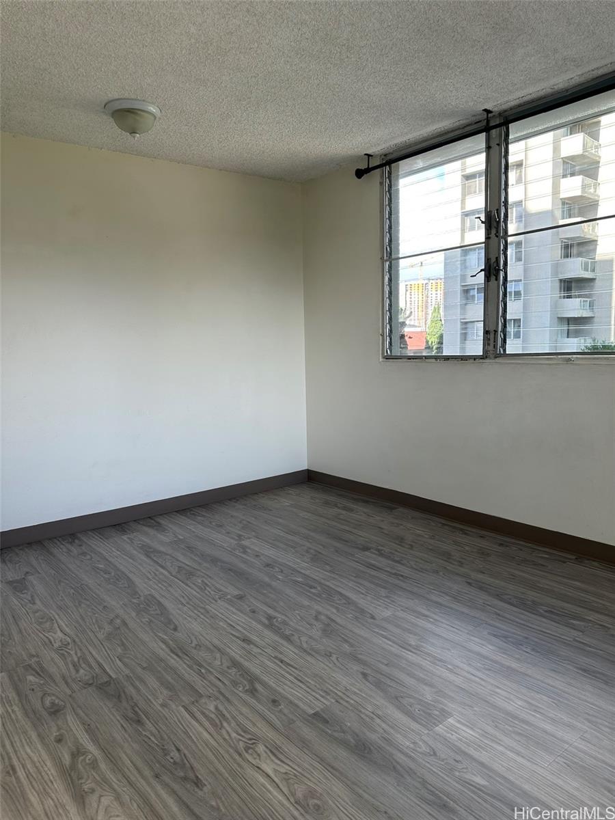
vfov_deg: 71.6
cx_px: 308
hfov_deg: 56.8
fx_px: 569
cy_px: 410
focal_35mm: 24
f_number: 1.78
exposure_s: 1/216
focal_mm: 6.86
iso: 80
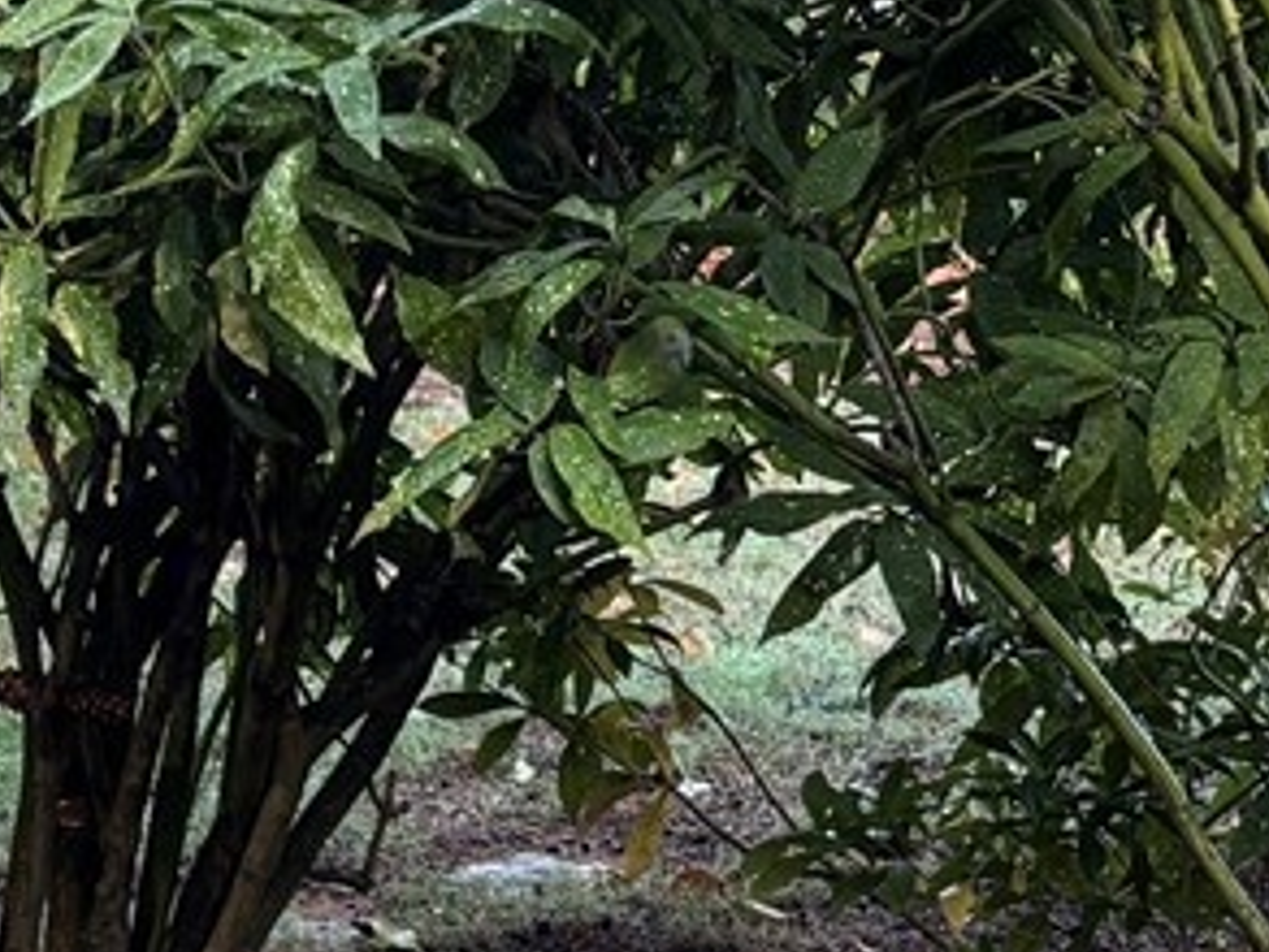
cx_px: 1031
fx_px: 5208
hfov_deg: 13.8
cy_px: 156
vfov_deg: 10.4
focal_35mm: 142
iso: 80
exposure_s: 1/121
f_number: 1.6
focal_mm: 5.96
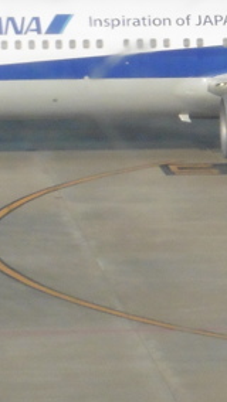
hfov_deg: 3.4
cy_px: -3
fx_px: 3773
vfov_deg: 6.1
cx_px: 352
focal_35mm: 353
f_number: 6.3
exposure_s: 1/500
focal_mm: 16.1
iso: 400
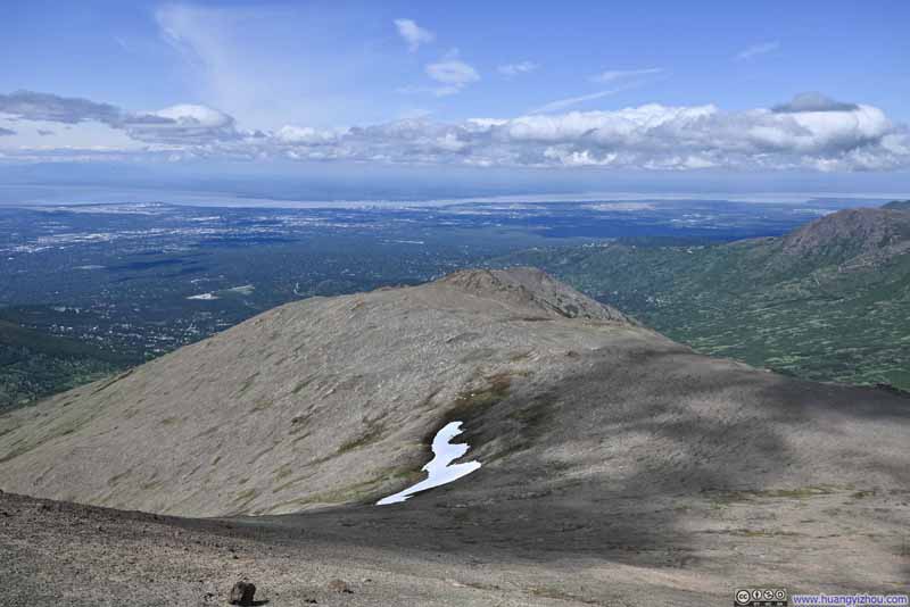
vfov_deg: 41.1
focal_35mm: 32
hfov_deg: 58.7
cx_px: 455
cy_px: 304
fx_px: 809
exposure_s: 1/1600
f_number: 5
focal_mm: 32
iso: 100
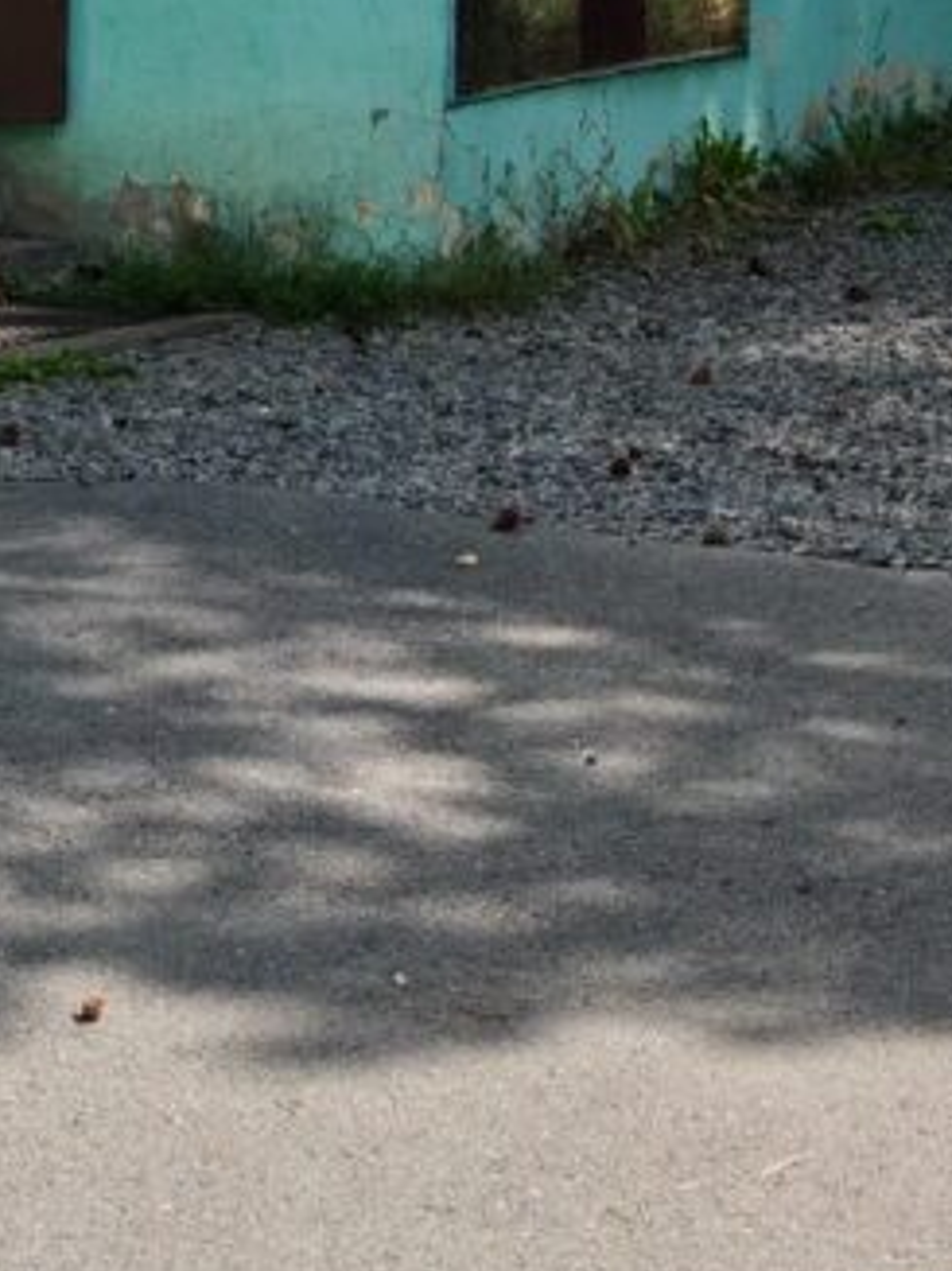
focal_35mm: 109
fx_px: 4000
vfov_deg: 16.6
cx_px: 229
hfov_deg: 13.5
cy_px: -591
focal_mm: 6.83
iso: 50
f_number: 2
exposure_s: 1/1300
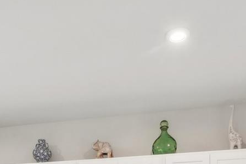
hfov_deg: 38.9
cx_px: 71
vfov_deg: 21.8
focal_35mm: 50
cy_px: 255
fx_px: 341
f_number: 8
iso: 400
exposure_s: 1/25
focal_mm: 14
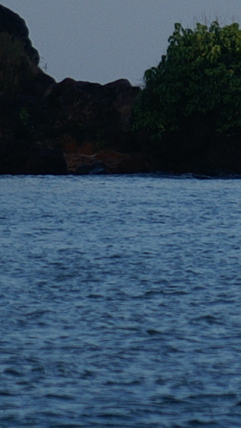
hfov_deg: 1.1
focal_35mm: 1083
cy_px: -226
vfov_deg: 2.0
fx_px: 12309
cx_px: 628
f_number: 5.6
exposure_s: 1/640
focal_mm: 135
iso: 100
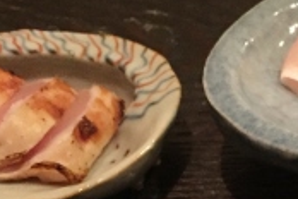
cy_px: 216
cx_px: 346
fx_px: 861
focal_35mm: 104
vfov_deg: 12.9
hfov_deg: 18.7
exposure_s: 1/15
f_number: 2.2
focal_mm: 4.15
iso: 320
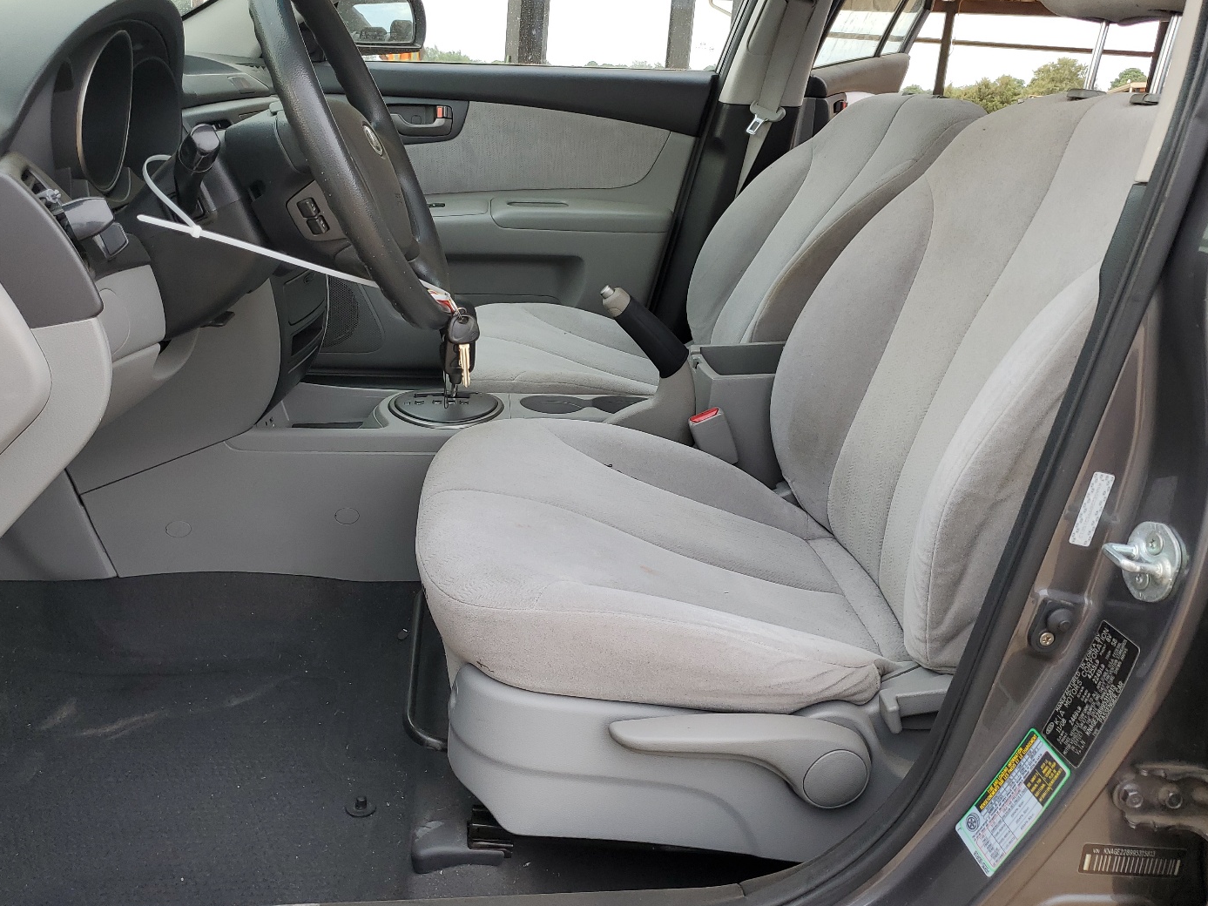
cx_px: 617
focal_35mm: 30
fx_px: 1047
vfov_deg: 46.7
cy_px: 390
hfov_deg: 60.0
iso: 50
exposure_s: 1/147
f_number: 1.5
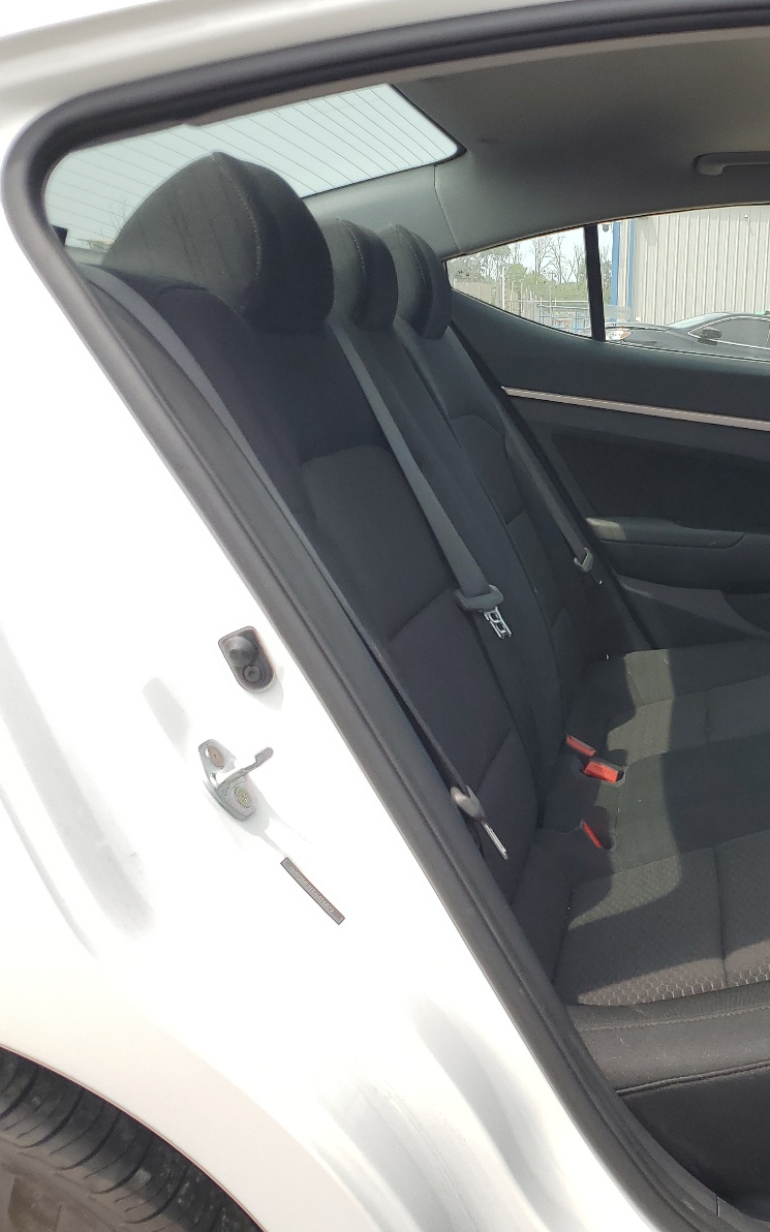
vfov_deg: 52.7
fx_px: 1242
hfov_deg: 31.9
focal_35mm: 37
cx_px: 761
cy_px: 616
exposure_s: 1/1429
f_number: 1.5
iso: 50
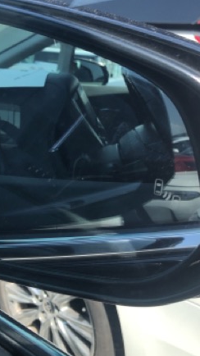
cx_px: 109
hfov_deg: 26.5
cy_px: 190
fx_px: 424
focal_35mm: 45
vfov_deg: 45.4
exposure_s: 1/375
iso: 20
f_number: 1.8
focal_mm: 3.99
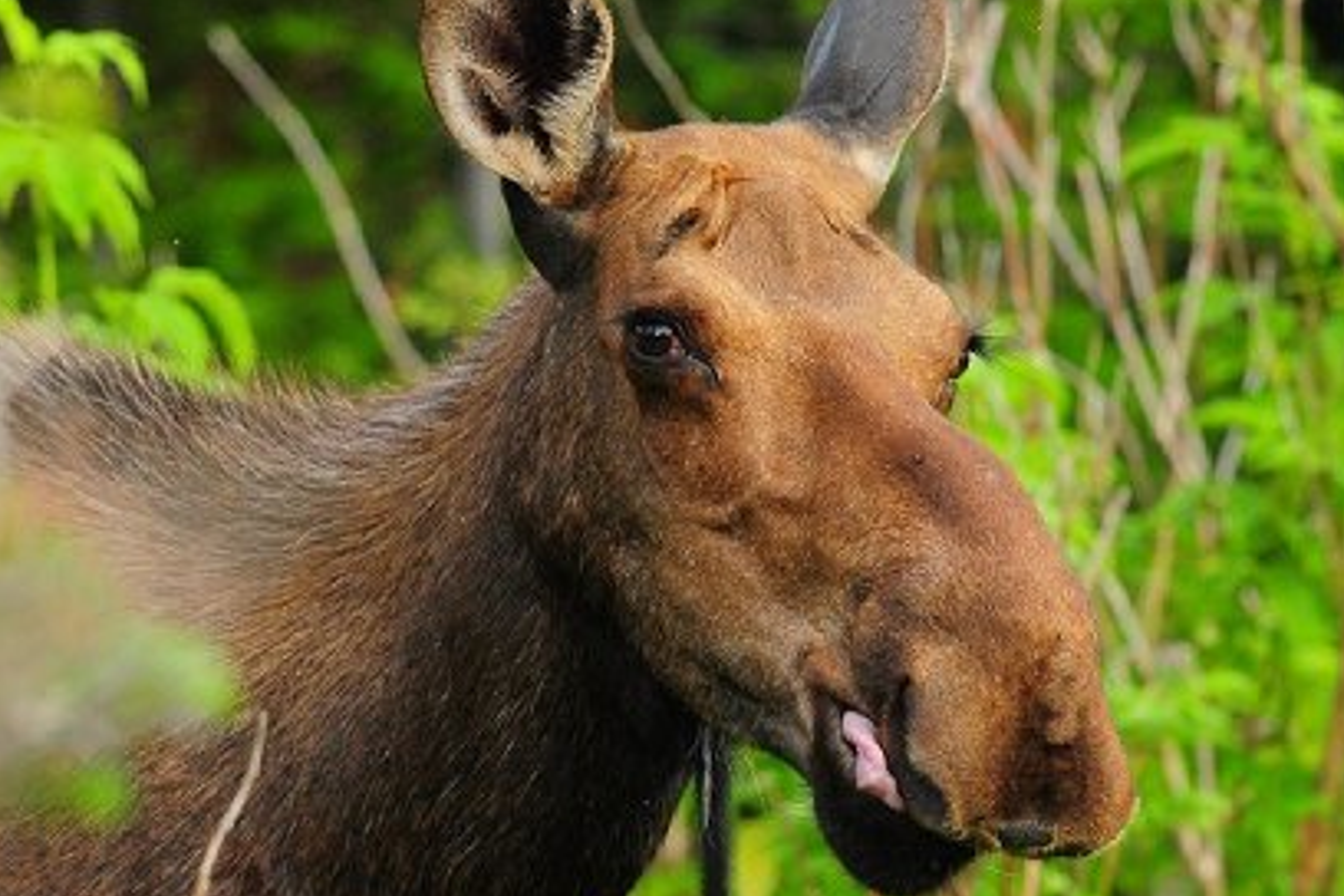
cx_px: 784
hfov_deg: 2.9
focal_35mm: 706
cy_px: 578
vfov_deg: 1.9
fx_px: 26355
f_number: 6.3
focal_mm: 300
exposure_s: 1/400
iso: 800
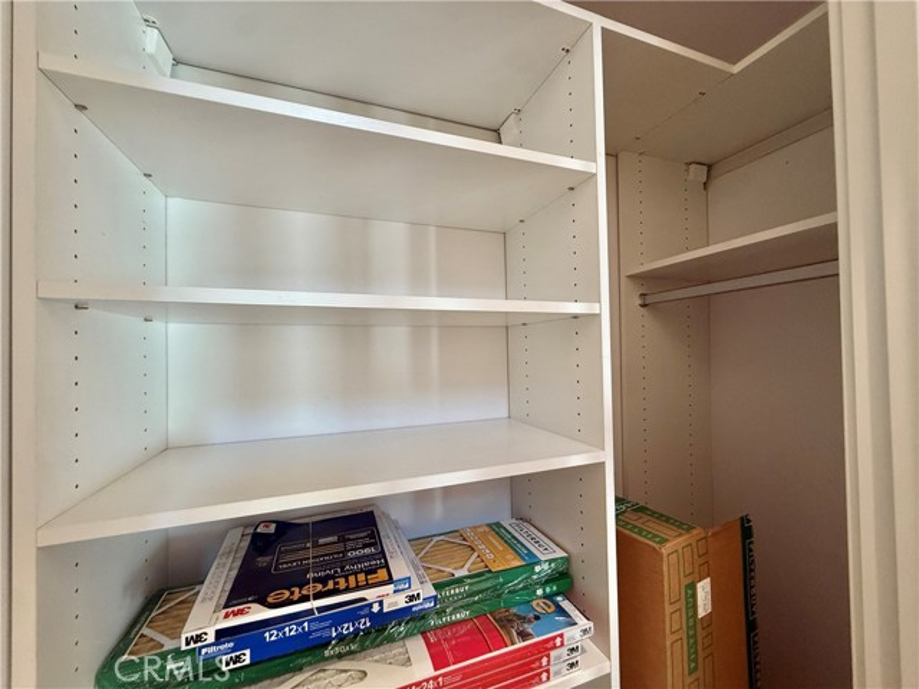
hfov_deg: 102.1
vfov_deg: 85.7
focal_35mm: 14
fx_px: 372
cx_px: 460
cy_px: 344
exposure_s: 1/60
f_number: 2.2
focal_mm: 2.22
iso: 250
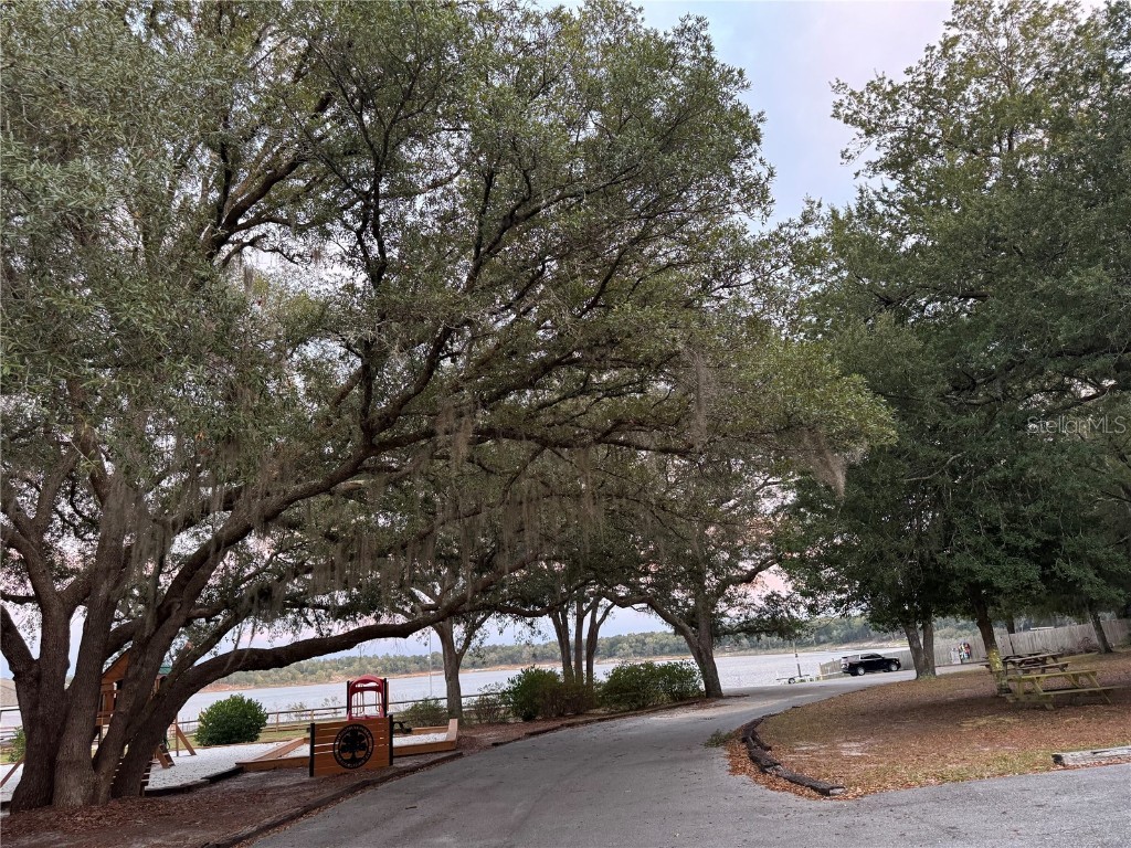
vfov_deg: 56.8
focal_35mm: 24
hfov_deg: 71.6
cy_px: 424
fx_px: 784
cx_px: 566
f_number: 1.78
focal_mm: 6.76
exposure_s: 1/60
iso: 250
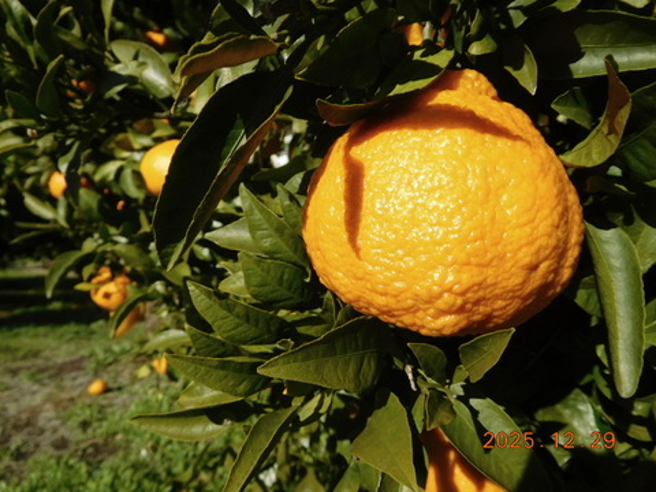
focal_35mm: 25
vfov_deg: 54.9
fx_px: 474
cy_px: 246
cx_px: 328
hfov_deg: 69.4
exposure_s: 1/500
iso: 125
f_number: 6.8
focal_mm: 4.5
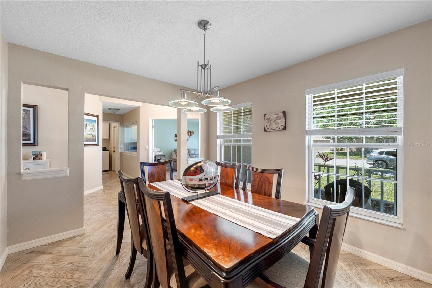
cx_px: 216
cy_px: 144
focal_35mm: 14
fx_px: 168
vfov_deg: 81.2
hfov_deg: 104.3
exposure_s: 1/60
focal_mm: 14
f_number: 8
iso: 800
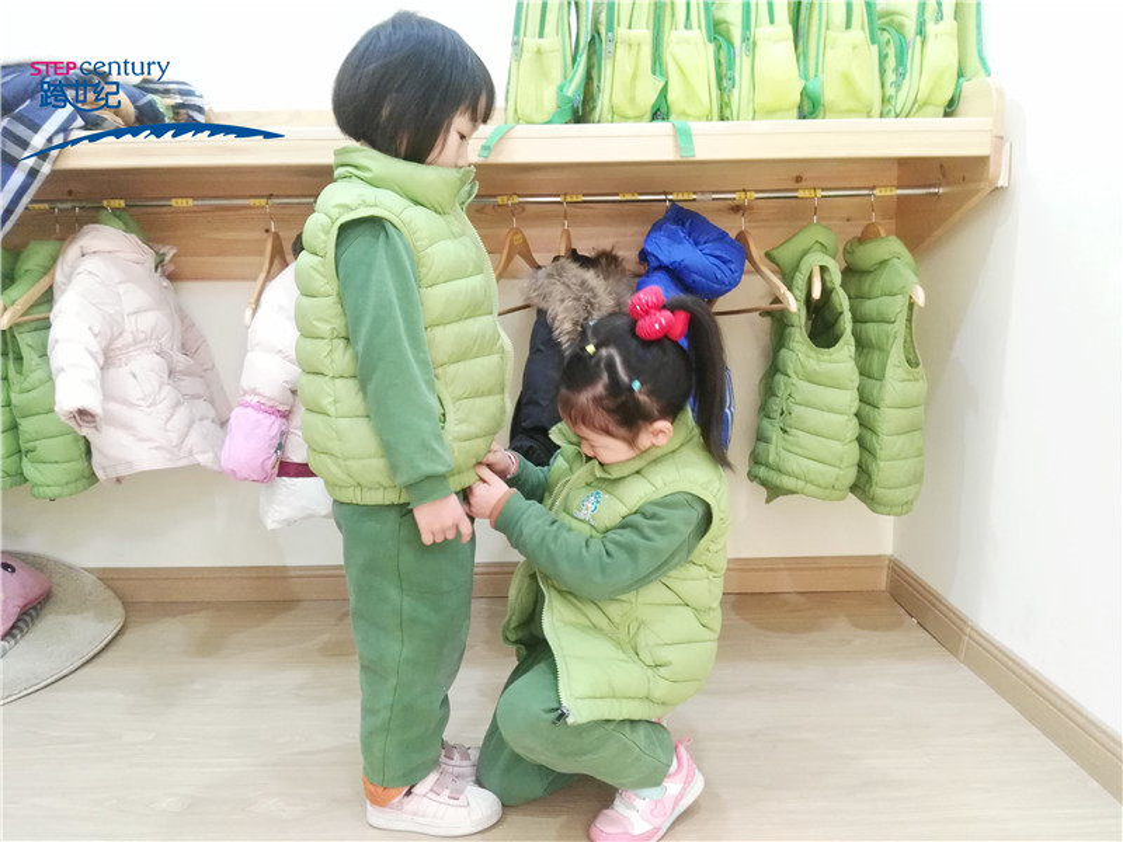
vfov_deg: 49.7
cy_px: 421
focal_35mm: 28
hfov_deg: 63.4
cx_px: 562
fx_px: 908
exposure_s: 1/20
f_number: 2
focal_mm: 2.96
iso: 410
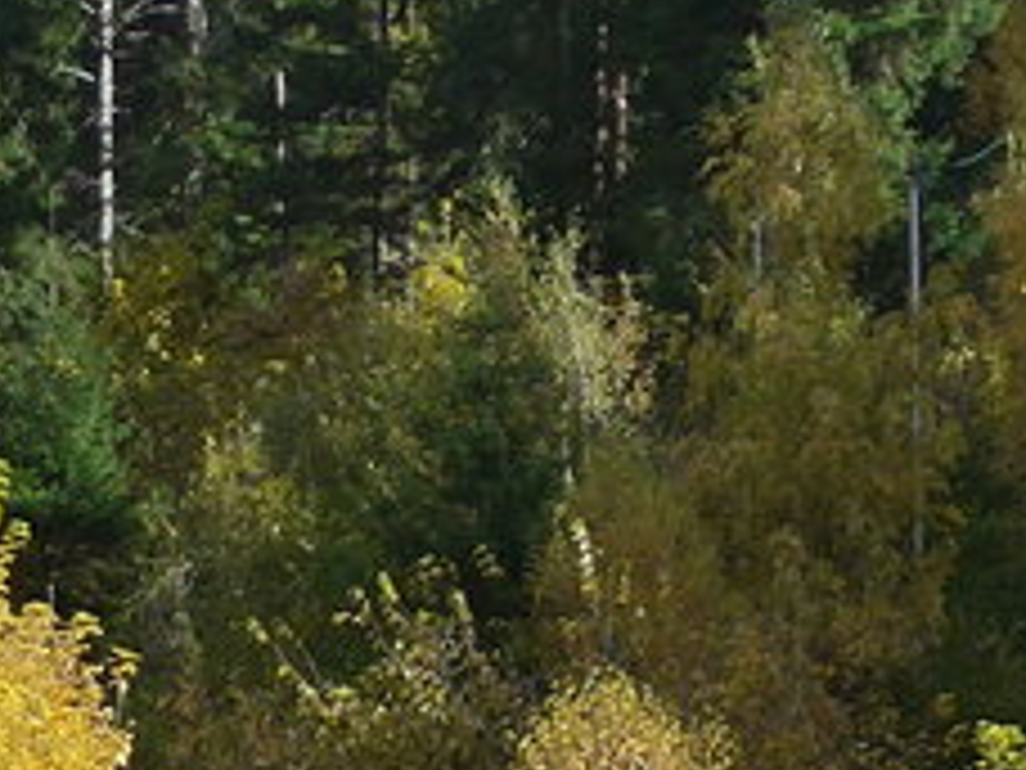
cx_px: 796
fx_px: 7173
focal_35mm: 242
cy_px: 1635
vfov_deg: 6.0
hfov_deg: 8.2
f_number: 3
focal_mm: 9.5
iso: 125
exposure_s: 1/1000
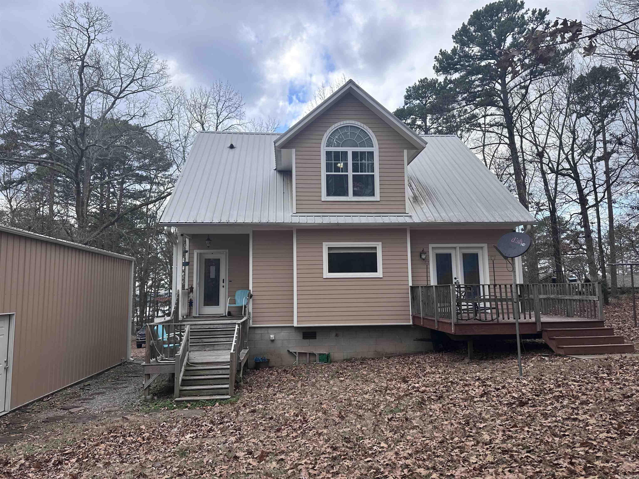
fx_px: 443
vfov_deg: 56.8
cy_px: 240
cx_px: 320
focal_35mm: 24
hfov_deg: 71.6
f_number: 1.78
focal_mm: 6.86
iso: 80
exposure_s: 1/1321
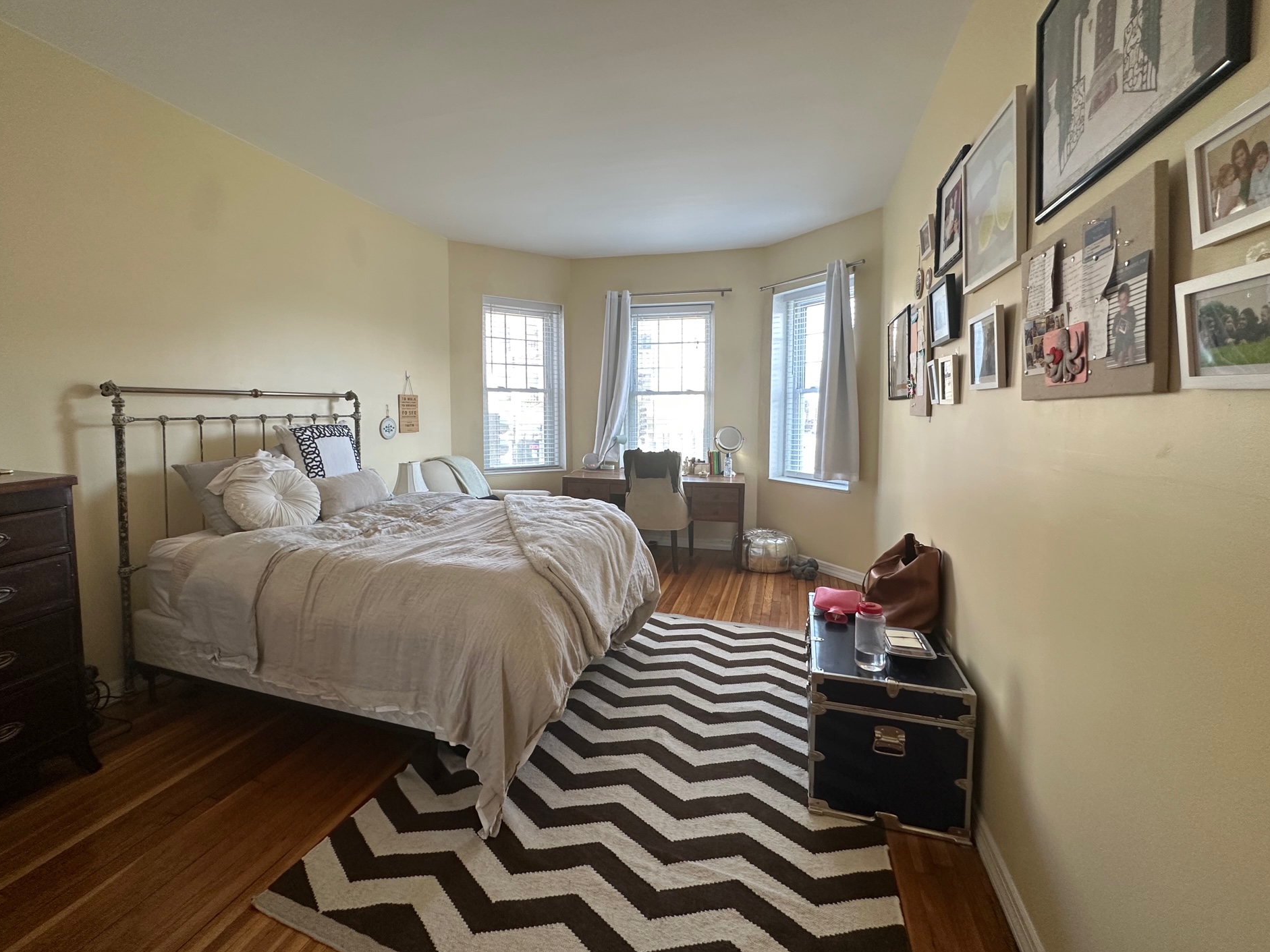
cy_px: 445
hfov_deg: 98.2
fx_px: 550
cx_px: 618
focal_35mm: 15
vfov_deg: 81.6
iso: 200
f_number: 2.2
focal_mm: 2.22
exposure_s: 1/60
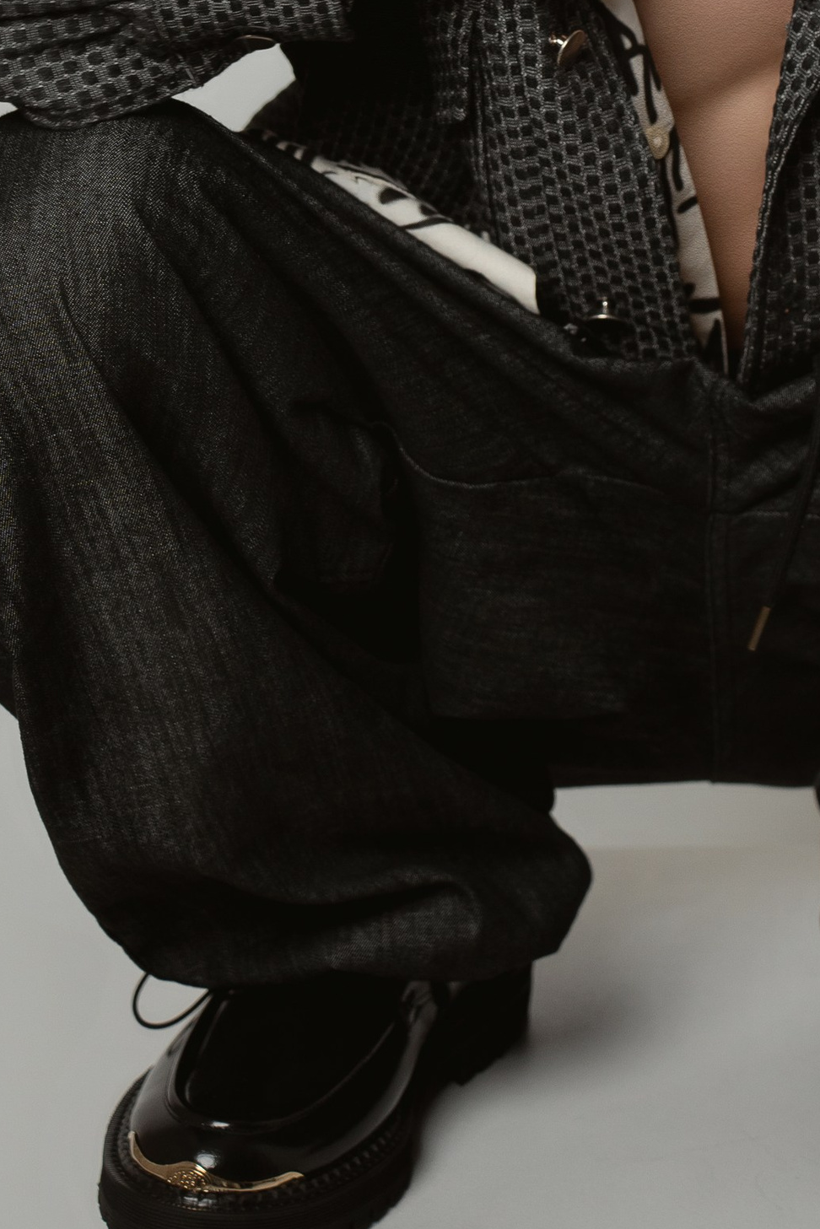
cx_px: 714
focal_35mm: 166
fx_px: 5669
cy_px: -19
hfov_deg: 8.3
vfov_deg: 12.2
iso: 400
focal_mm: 63
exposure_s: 1/160
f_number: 4
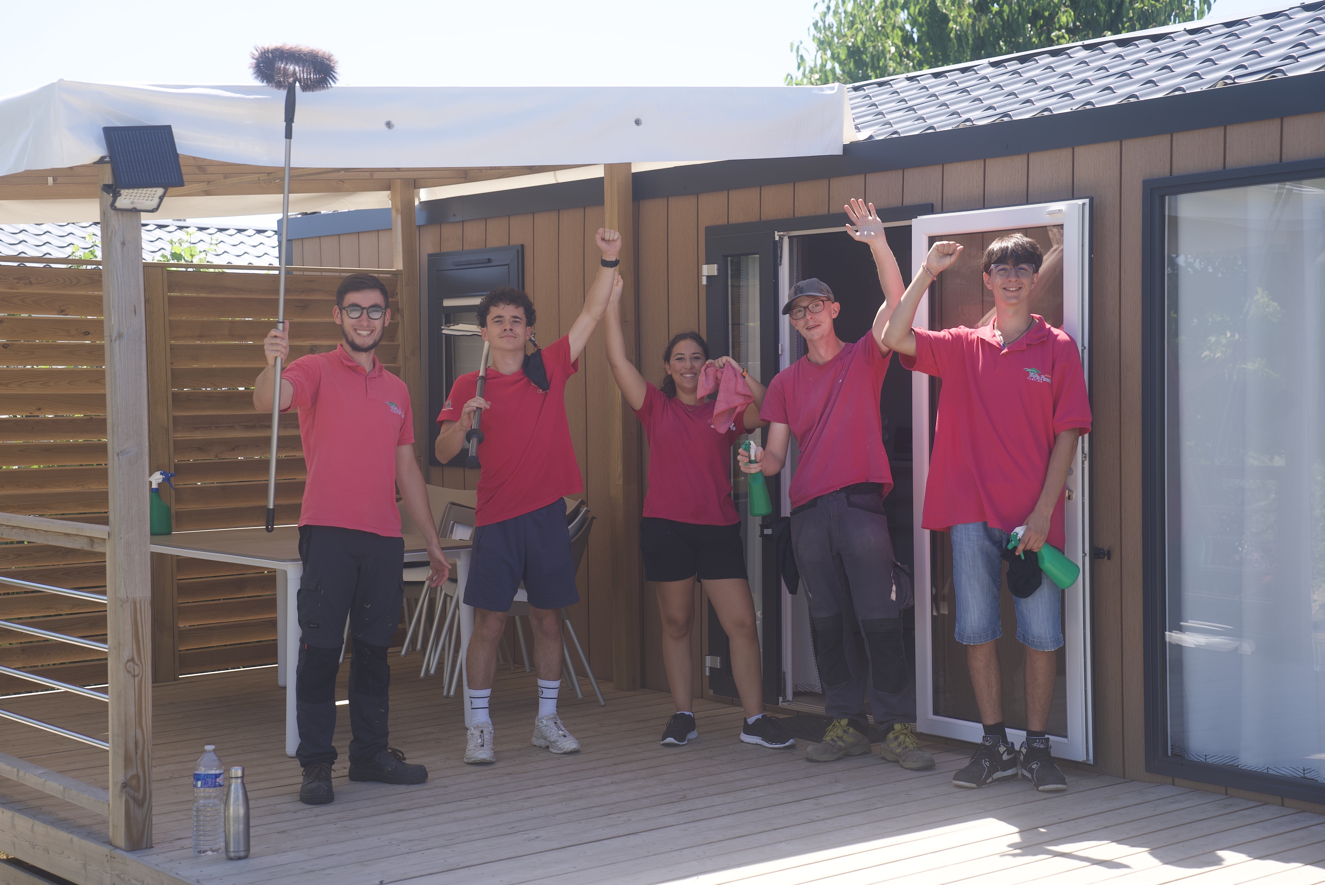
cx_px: 662
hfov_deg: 36.9
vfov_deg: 25.1
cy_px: 442
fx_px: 1988
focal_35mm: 54
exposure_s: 1/200
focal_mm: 54
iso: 80
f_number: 4
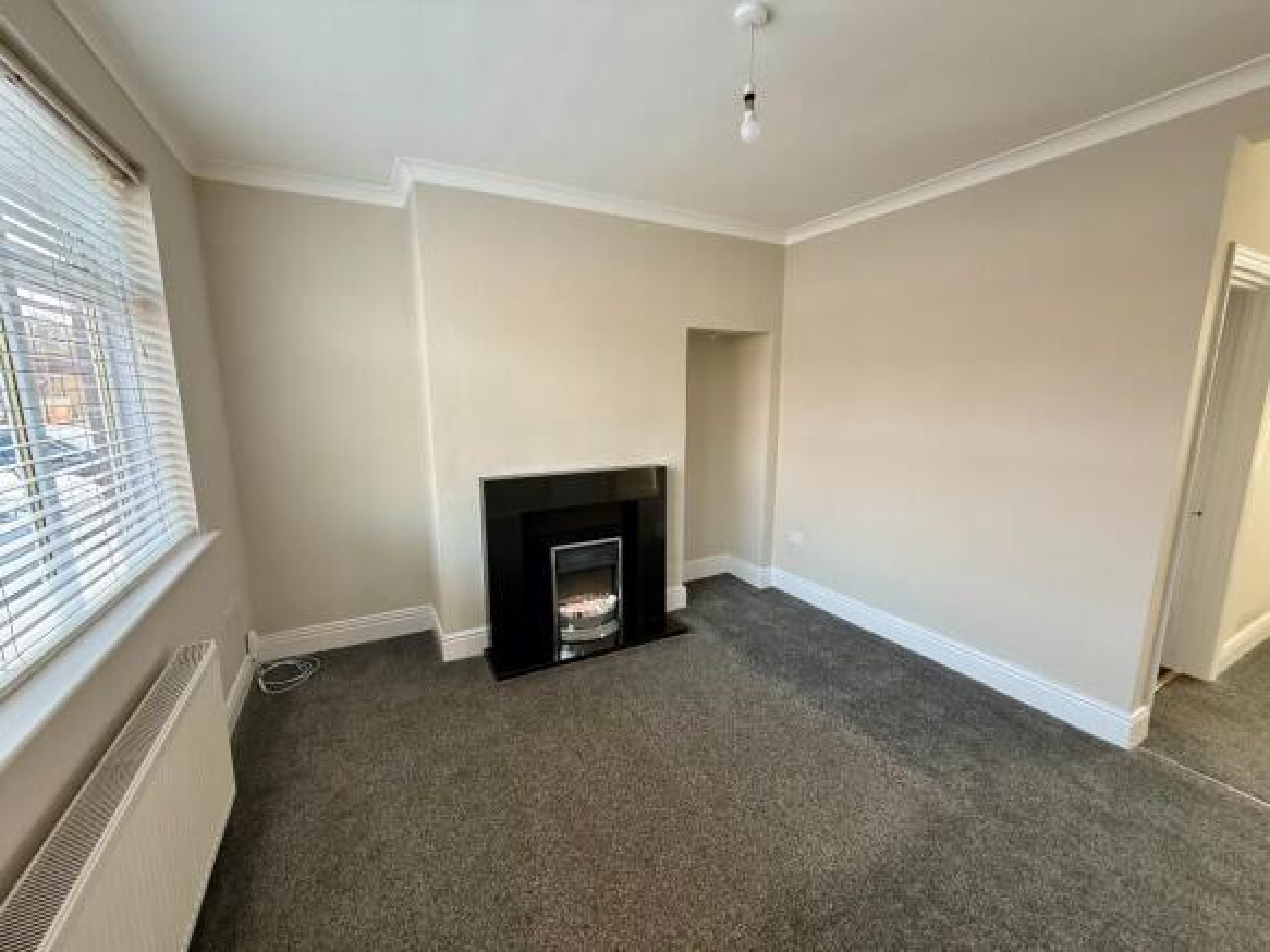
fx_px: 514
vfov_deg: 85.7
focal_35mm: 14
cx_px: 635
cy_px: 476
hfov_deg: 102.1
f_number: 2.2
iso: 125
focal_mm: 2.22
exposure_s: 1/100
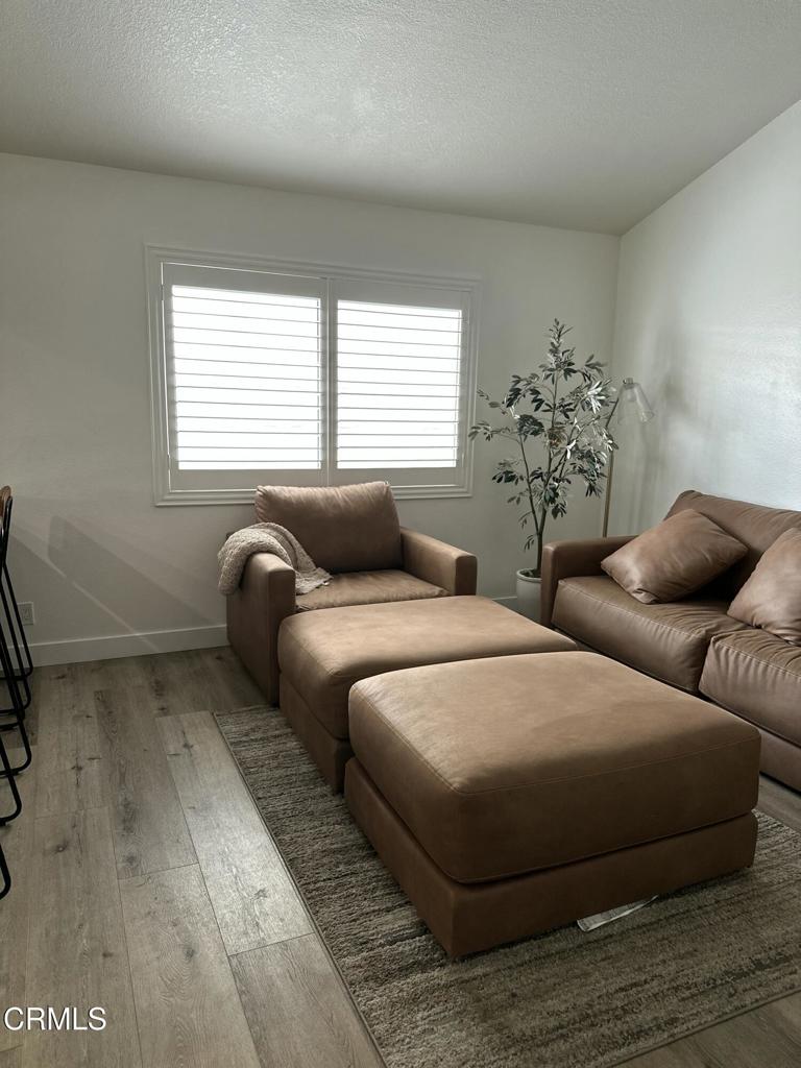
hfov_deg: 56.8
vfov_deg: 71.6
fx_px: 740
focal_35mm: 24
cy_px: 534
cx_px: 400
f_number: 1.78
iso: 250
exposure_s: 1/120
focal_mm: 6.86
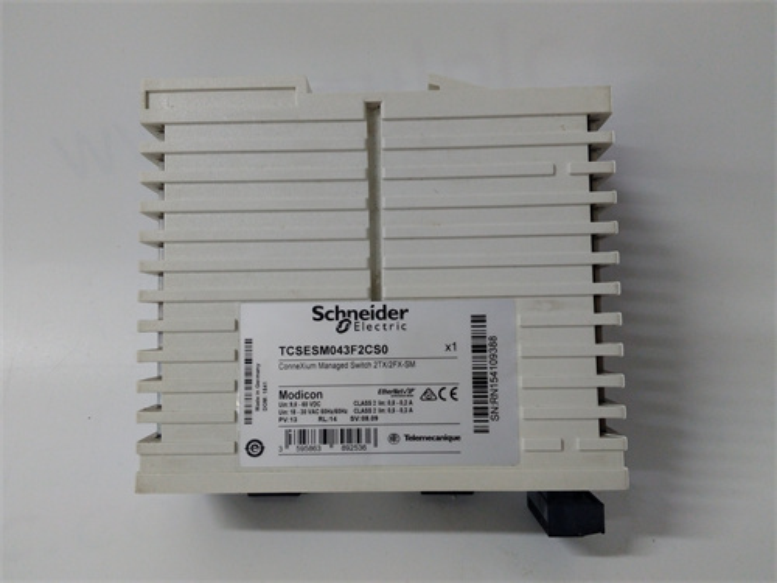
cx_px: 388
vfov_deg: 51.4
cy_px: 292
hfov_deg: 65.3
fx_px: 606
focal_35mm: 27
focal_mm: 3.79
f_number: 2
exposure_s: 1/33
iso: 261
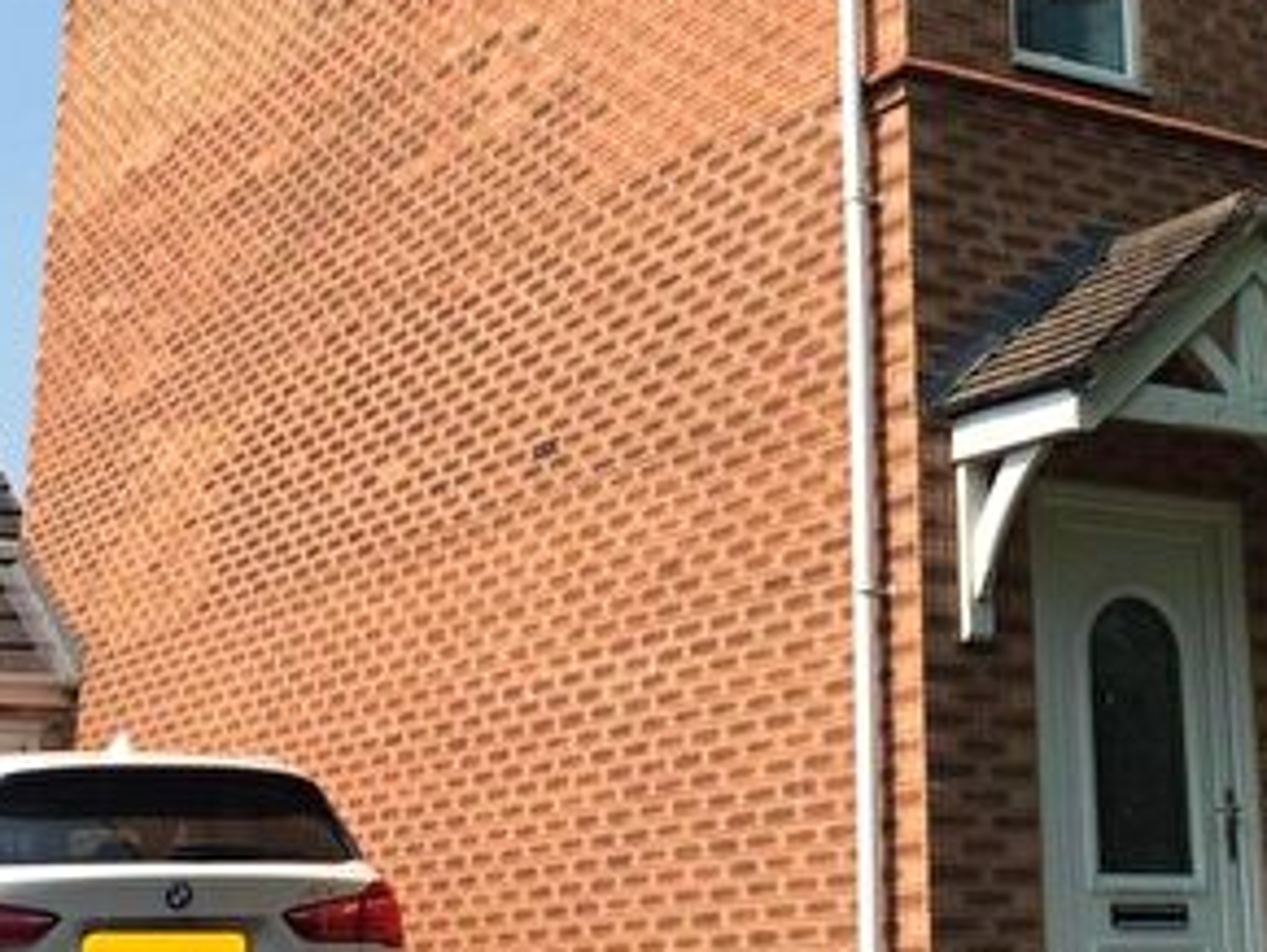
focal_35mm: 70
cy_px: 172
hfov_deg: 27.4
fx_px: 2564
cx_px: 948
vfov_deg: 20.8
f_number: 2.2
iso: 25
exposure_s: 1/1282
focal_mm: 4.15
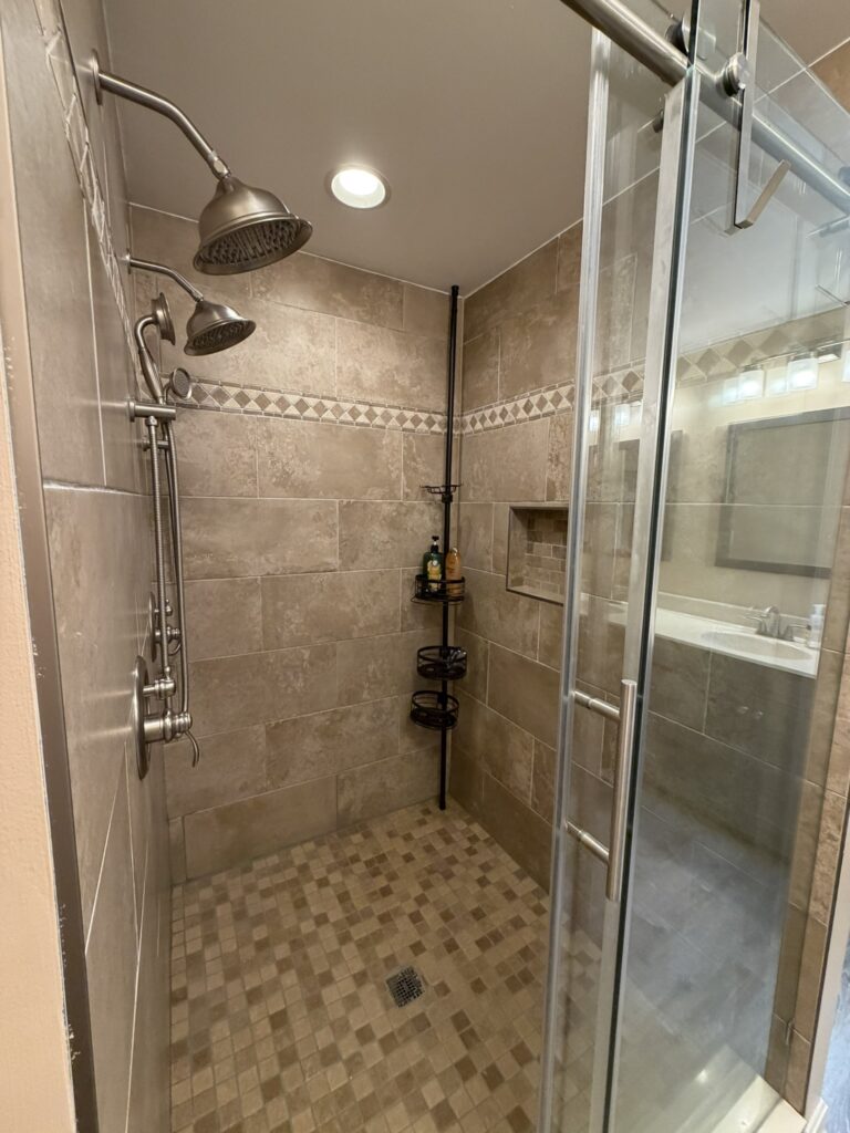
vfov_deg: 102.1
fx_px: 458
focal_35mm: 14
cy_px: 566
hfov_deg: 85.7
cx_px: 425
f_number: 2.2
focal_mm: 2.22
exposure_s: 1/60
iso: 320
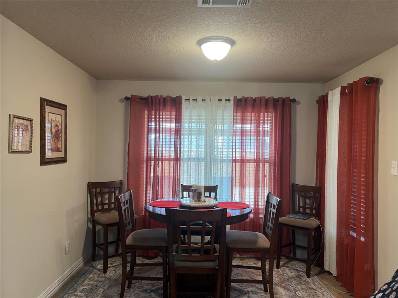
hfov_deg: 67.3
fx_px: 299
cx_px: 199
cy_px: 149
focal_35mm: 26
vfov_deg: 53.1
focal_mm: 5.7
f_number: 1.5
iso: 125
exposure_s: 1/60
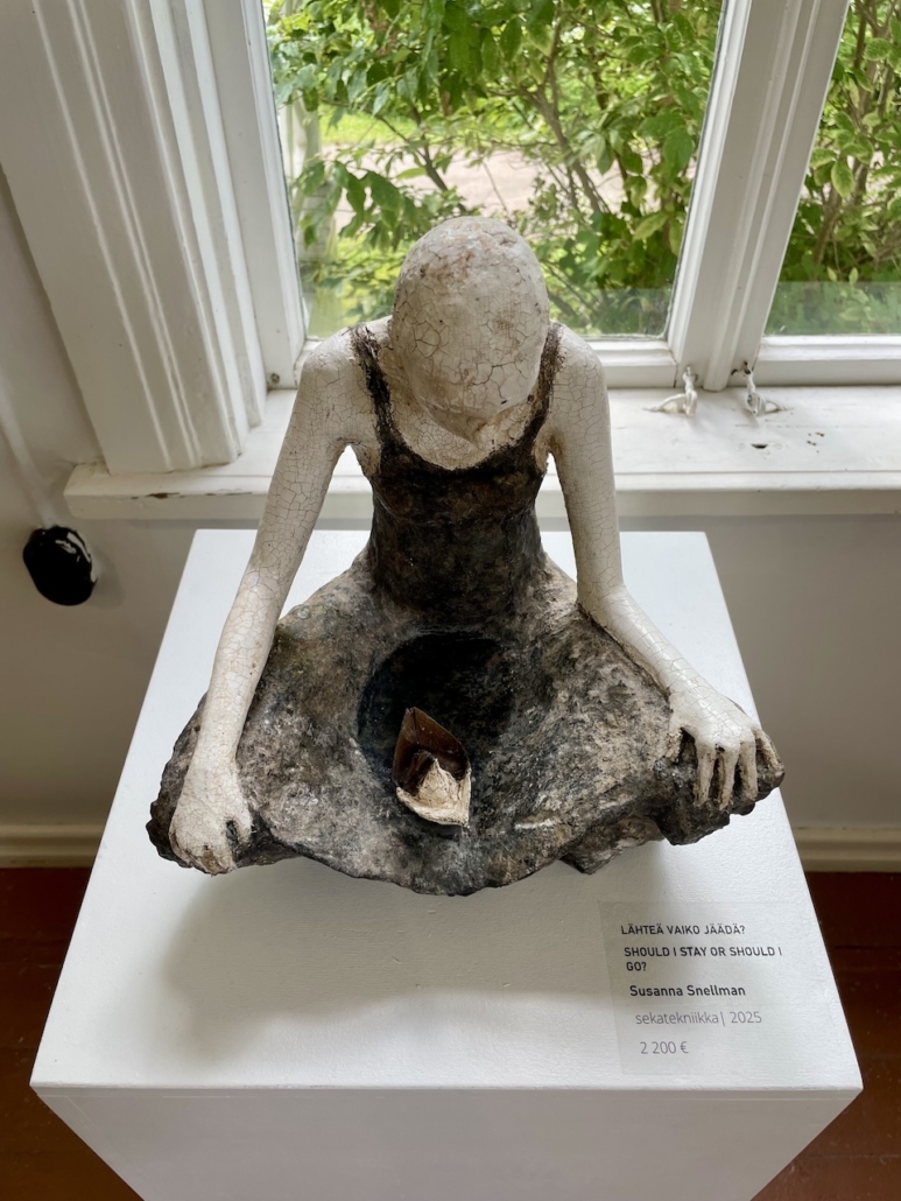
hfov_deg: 53.1
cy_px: 600
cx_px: 450
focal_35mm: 26
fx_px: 902
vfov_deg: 67.3
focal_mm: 4.2
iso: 32
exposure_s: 1/254
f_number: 1.6
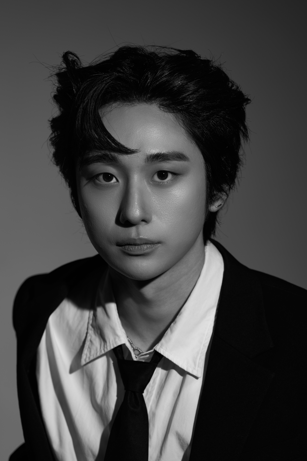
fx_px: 2174
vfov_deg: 12.1
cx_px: 154
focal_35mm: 170
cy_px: 230
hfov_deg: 8.1
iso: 125
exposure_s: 1/125
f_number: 5.6
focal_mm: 170
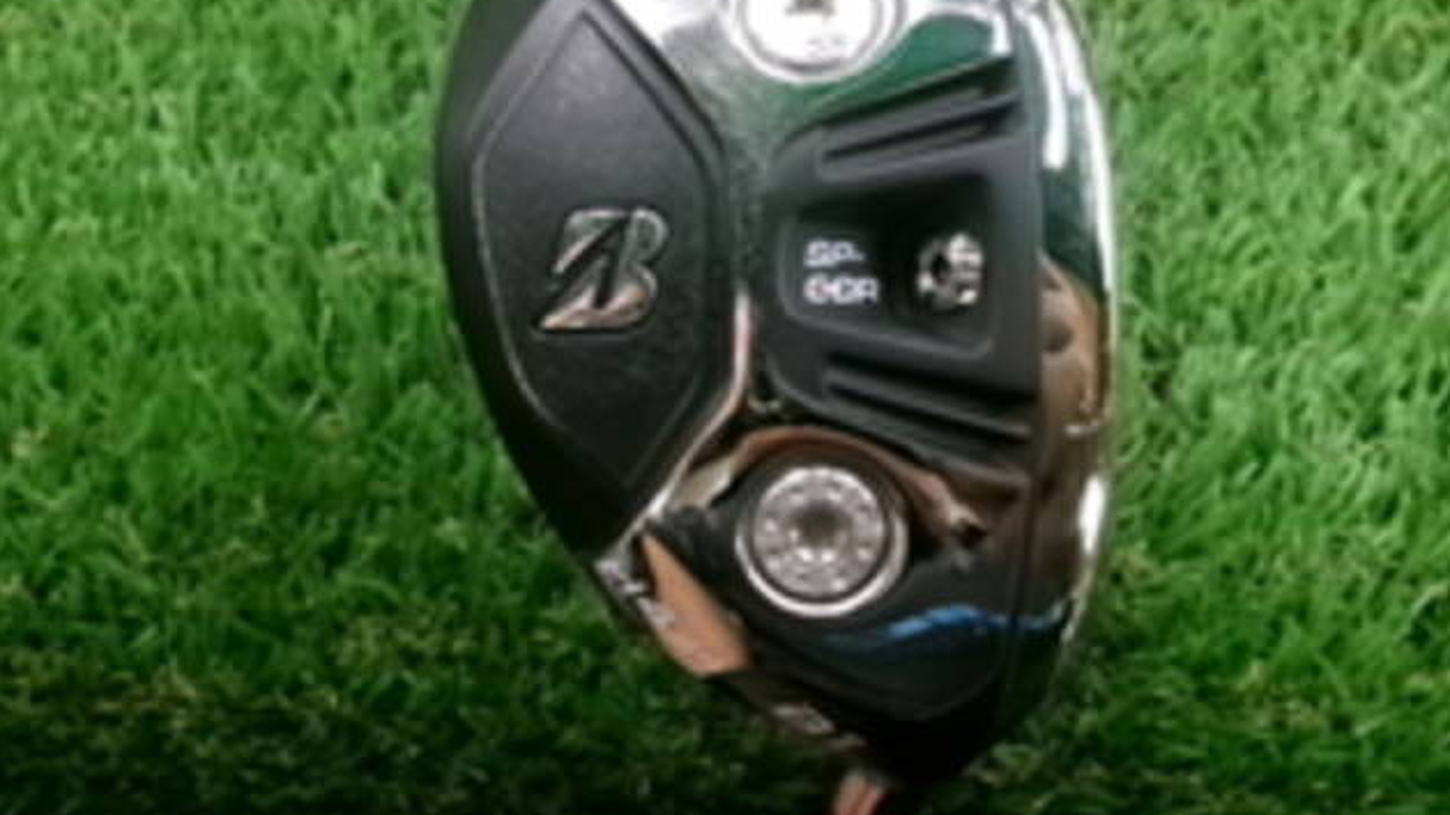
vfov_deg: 37.6
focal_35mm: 31
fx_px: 1192
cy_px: 334
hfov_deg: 62.6
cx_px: 730
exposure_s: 1/34
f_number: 3.9
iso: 800
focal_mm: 5.1
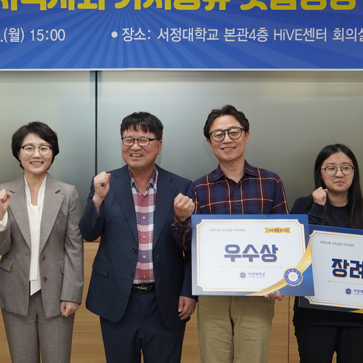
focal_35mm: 53
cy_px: 174
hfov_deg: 32.0
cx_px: 134
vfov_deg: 32.2
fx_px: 629
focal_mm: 25
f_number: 4
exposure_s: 1/160
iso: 800
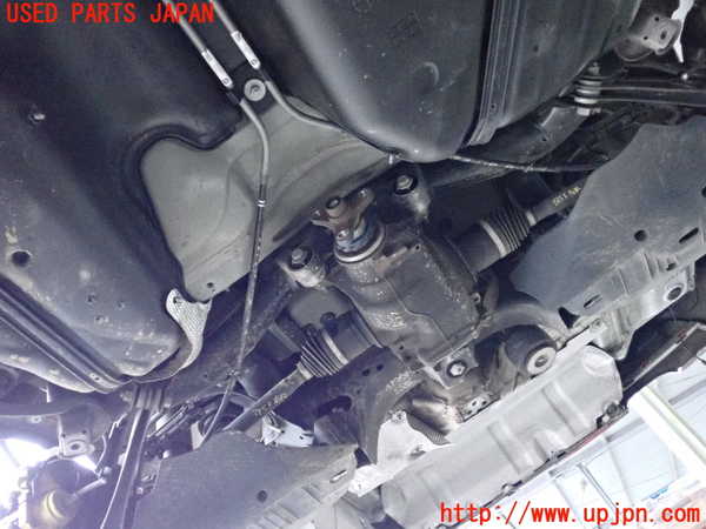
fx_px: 612
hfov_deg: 60.0
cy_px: 264
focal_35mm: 30
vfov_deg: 46.8
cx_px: 353
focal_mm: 5.4
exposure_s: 1/125
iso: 4000
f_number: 2.3
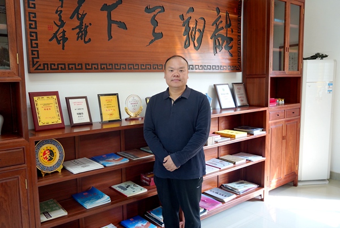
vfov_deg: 53.3
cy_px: 114
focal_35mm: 24
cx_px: 170
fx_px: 227
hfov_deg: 73.7
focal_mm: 24
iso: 1250
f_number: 4
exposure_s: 1/160
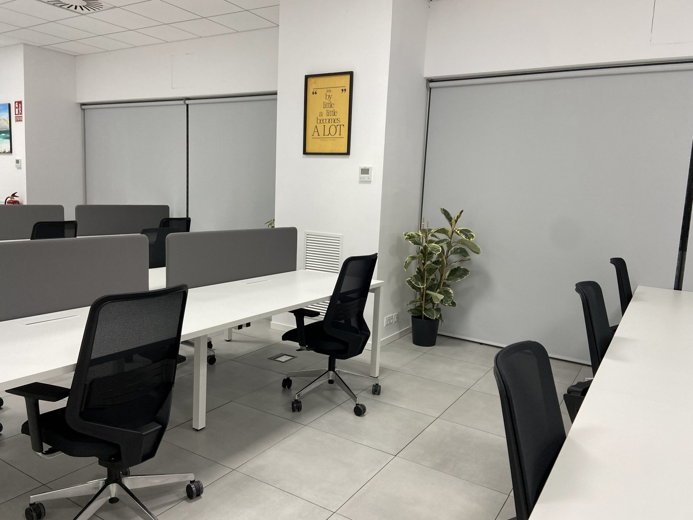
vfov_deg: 53.1
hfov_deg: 67.3
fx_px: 521
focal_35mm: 26
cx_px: 346
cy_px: 260
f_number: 1.8
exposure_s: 1/100
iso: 125
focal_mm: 4.25
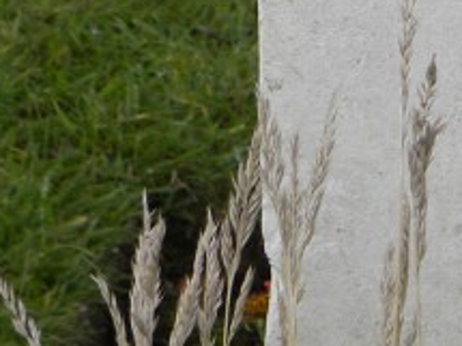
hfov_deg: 6.2
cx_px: 814
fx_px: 4202
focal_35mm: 315
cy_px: -441
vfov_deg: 4.6
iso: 64
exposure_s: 1/152
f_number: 4
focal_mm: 11.8
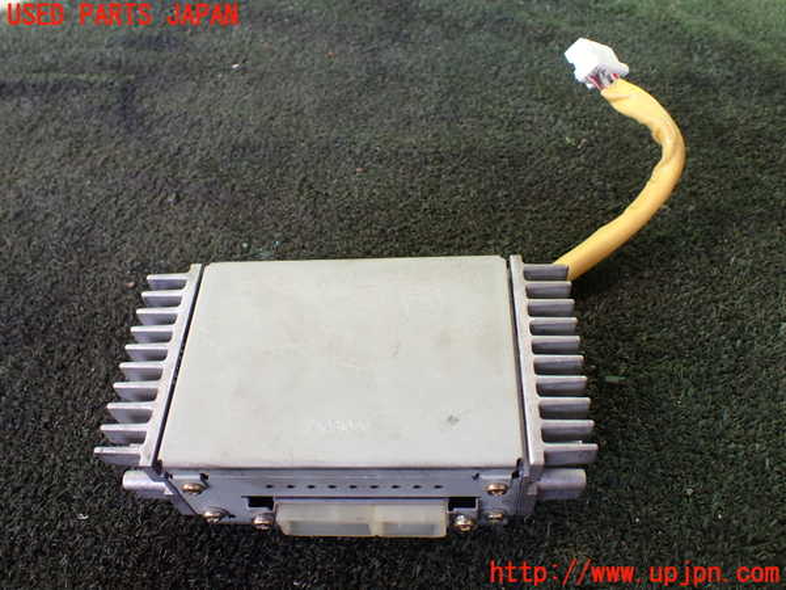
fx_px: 681
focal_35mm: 30
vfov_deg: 46.8
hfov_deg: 60.0
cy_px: 295
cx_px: 393
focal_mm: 5.4
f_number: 2.3
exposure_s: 1/125
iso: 160
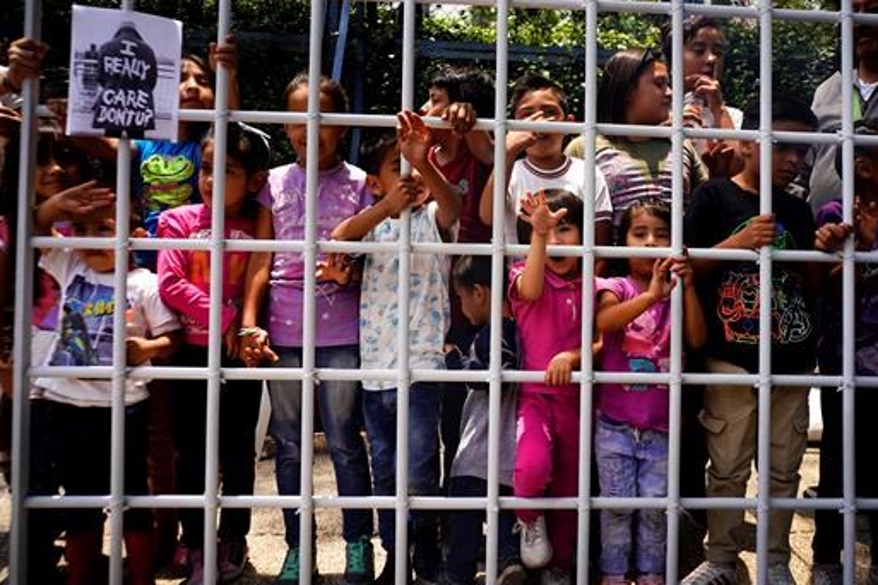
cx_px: 512
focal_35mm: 19
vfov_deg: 64.3
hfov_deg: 86.2
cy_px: 257
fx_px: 463
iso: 100
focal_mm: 15
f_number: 2
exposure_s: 1/640
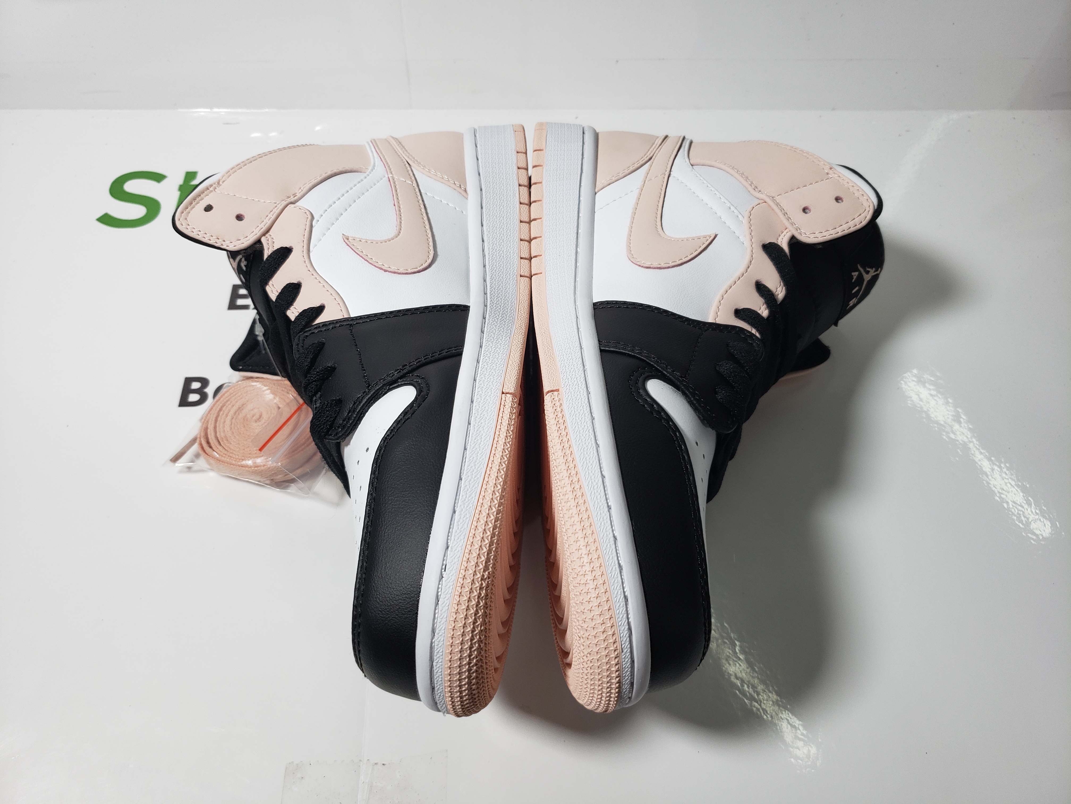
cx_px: 536
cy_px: 402
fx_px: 804
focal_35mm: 26
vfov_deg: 53.1
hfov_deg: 67.3
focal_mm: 4.3
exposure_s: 1/481
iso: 50
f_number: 1.5
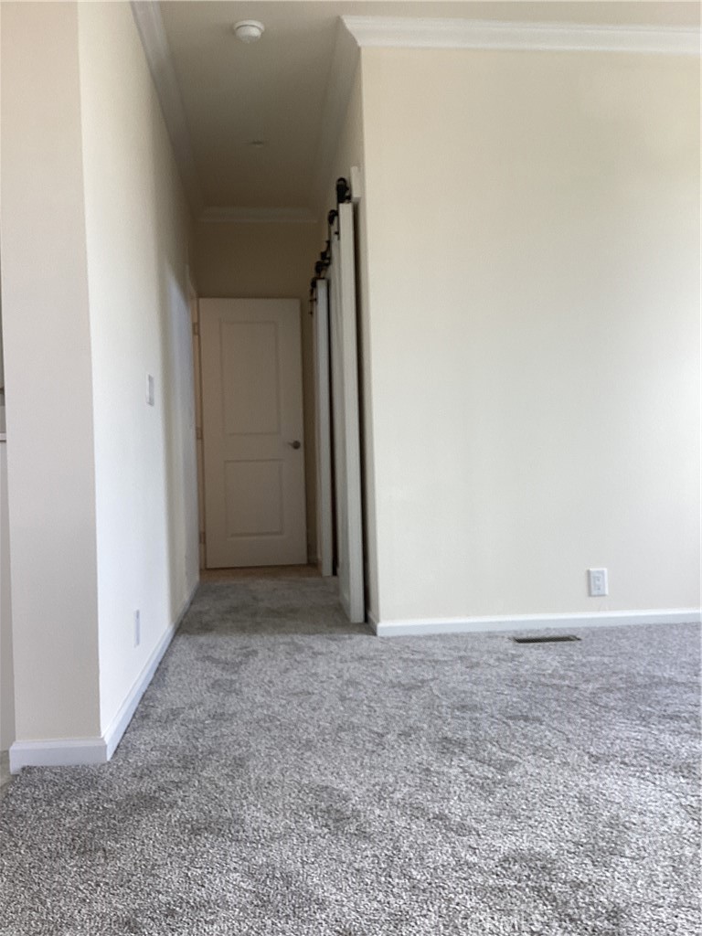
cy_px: 468
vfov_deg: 58.4
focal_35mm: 31
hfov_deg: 45.4
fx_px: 838
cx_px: 351
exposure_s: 1/60
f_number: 2.4
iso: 50
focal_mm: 3.3
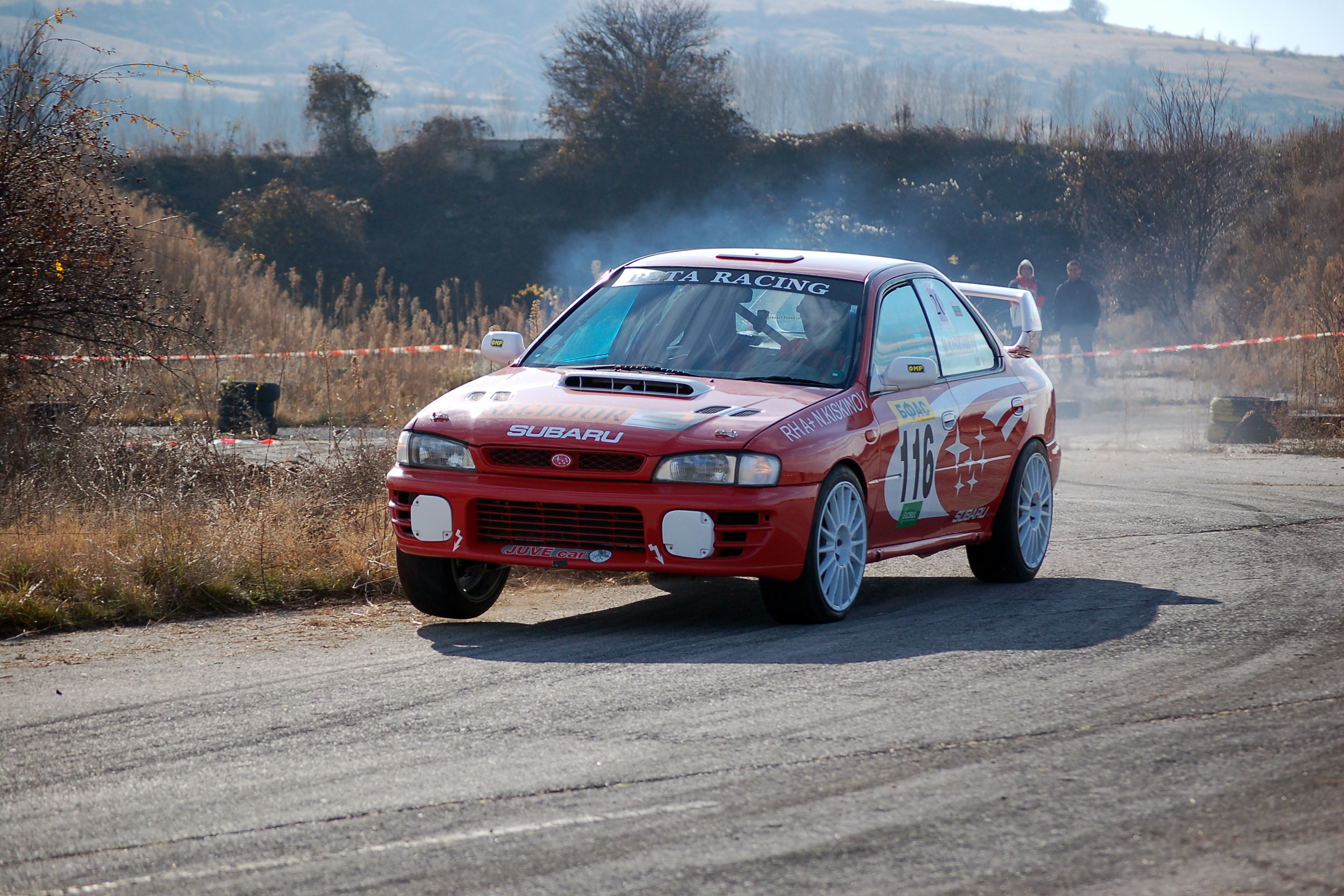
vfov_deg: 8.7
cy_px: 447
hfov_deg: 13.0
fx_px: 5917
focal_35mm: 159
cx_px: 670
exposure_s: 1/1250
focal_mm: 105
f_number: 4.8
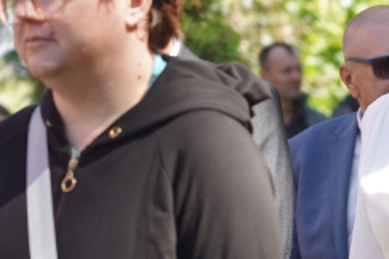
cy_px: 266
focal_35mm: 562
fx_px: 6072
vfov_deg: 2.4
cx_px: 578
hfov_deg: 3.7
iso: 100
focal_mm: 105
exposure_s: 1/100
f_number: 4.5
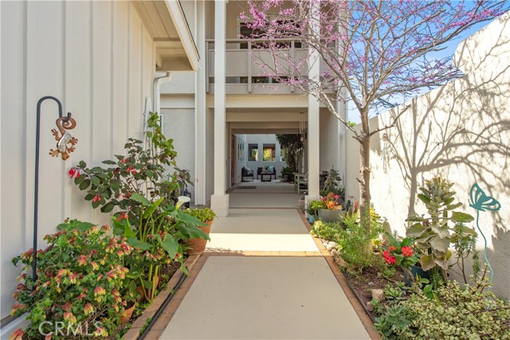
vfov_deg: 62.0
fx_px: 283
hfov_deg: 84.0
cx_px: 255
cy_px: 170
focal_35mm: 20
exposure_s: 1/250
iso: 200
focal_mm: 20
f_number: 8
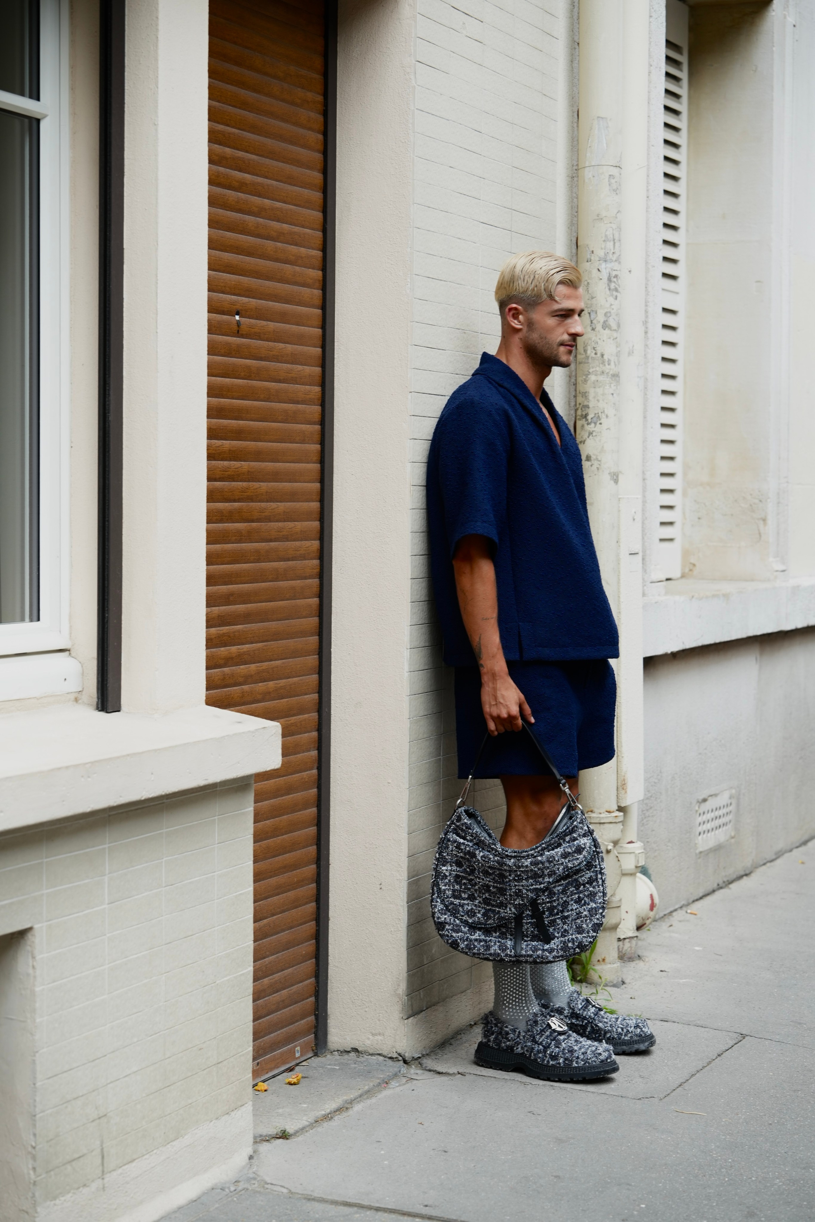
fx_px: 2377
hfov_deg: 19.5
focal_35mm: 70
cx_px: 408
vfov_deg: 28.8
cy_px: 611
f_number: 4.5
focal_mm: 70
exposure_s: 1/320
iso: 200
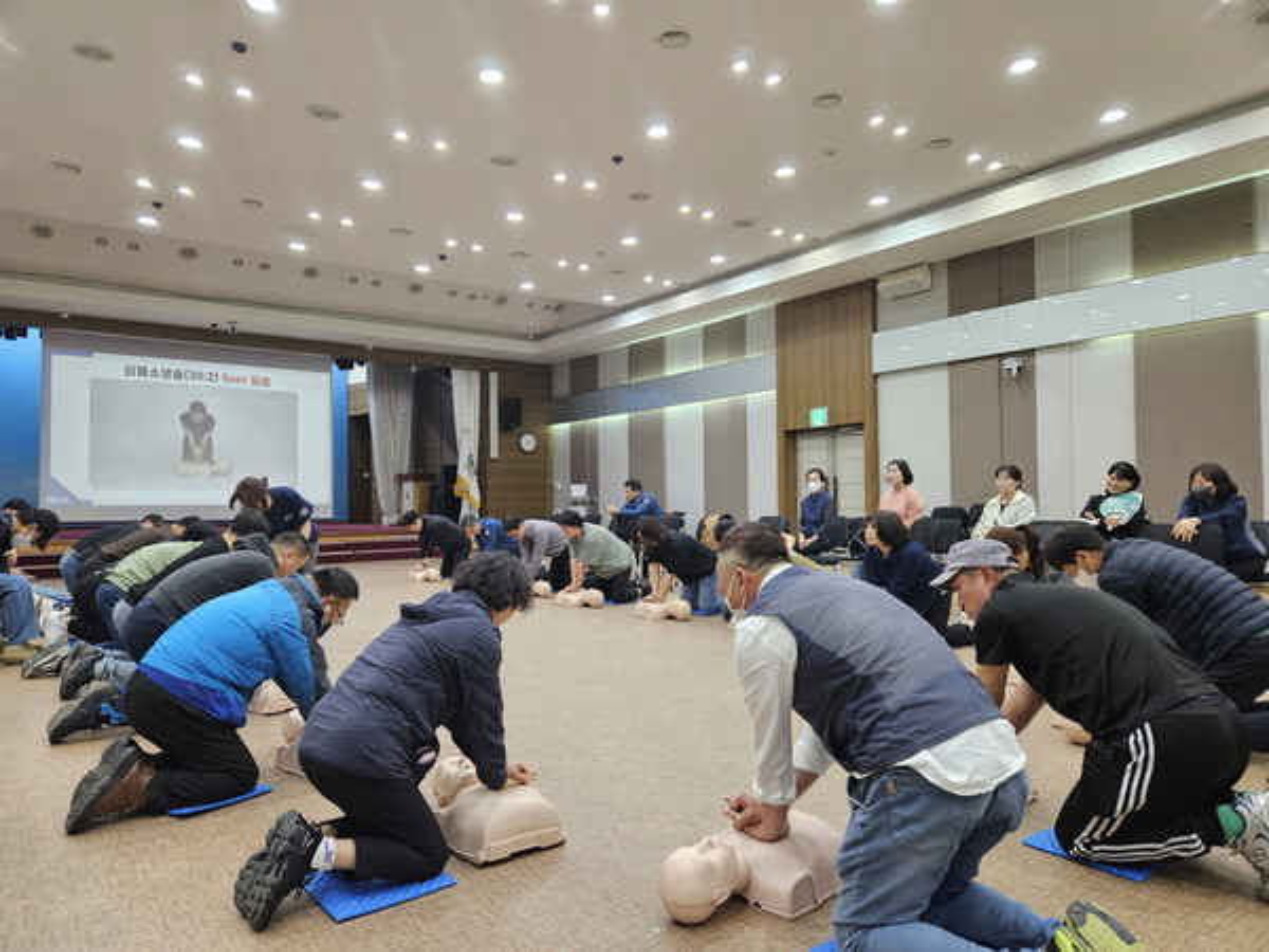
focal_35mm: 23
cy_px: 476
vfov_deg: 58.9
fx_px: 843
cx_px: 634
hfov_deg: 73.9
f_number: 1.8
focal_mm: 5.4
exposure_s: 1/120
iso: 400
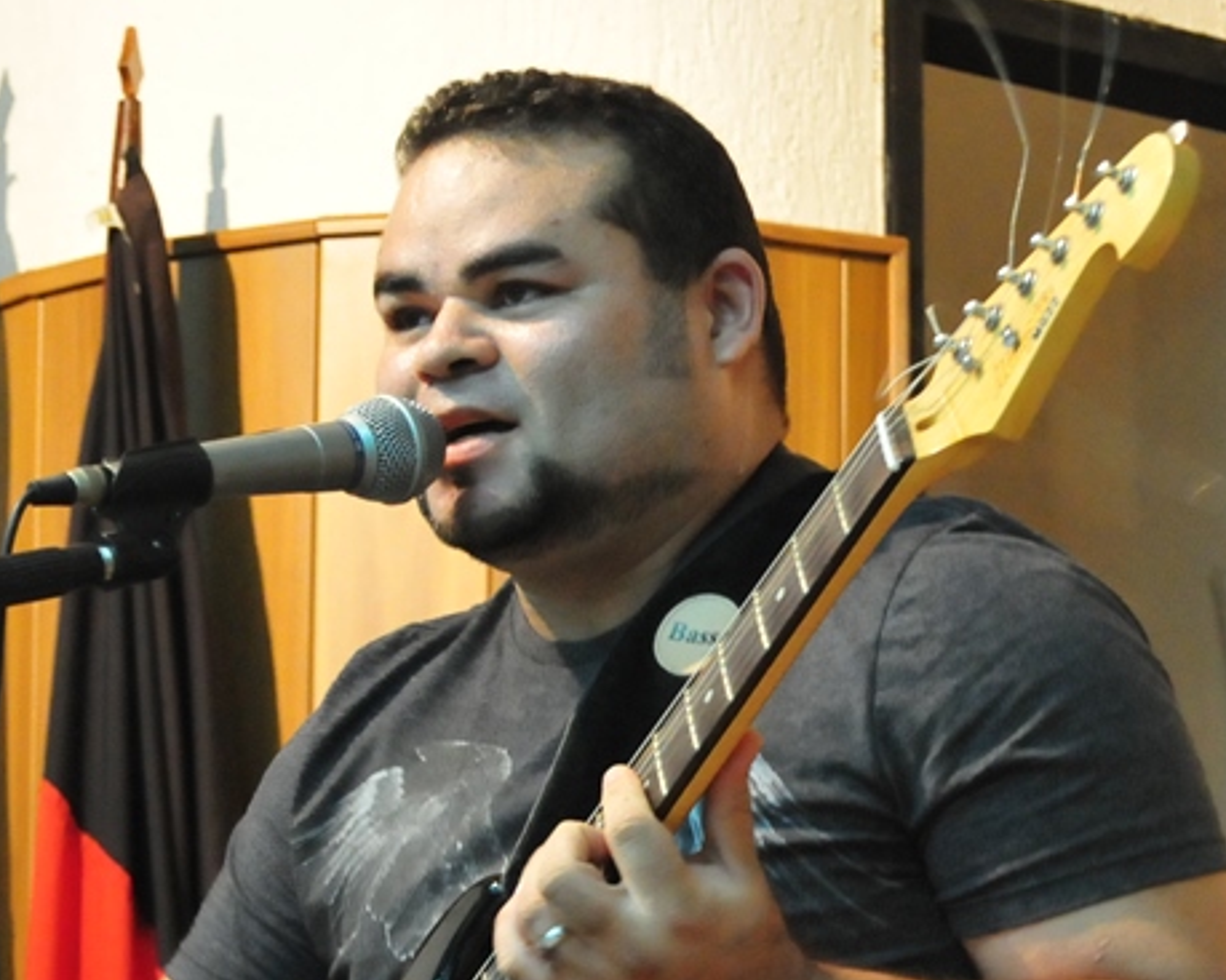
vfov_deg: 9.5
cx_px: 871
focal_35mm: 163
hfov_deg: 11.8
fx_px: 5913
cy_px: 780
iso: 3200
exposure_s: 1/25
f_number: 5.6
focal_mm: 52
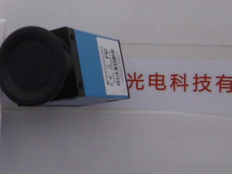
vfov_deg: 18.9
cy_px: 33
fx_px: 516
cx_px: -55
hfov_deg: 23.0
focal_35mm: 77
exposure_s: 1/181
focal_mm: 4.6
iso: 100
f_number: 8
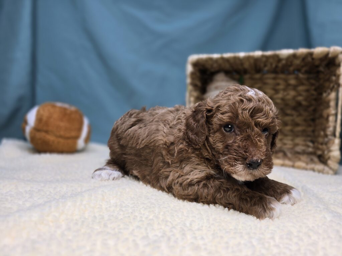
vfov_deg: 58.9
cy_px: 128
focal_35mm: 23
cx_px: 171
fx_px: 227
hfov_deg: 73.9
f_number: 1.7
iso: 50
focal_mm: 6.3
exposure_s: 1/120
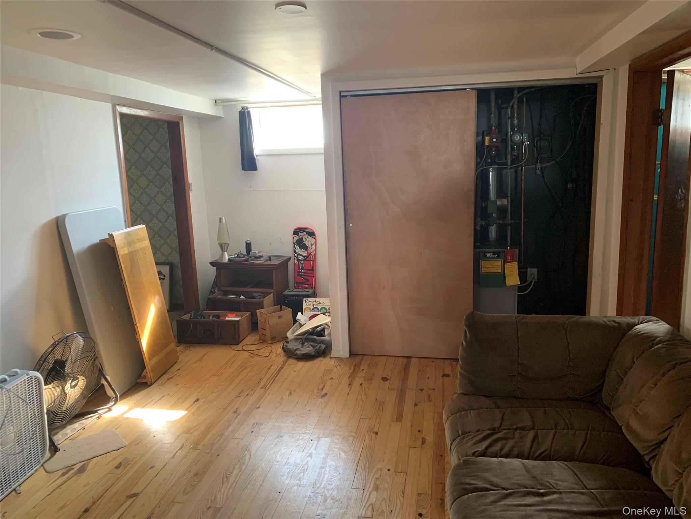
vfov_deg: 53.1
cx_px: 346
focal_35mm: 26
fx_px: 519
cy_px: 260
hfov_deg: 67.3
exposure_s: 1/60
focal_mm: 4.25
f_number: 1.8
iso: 200
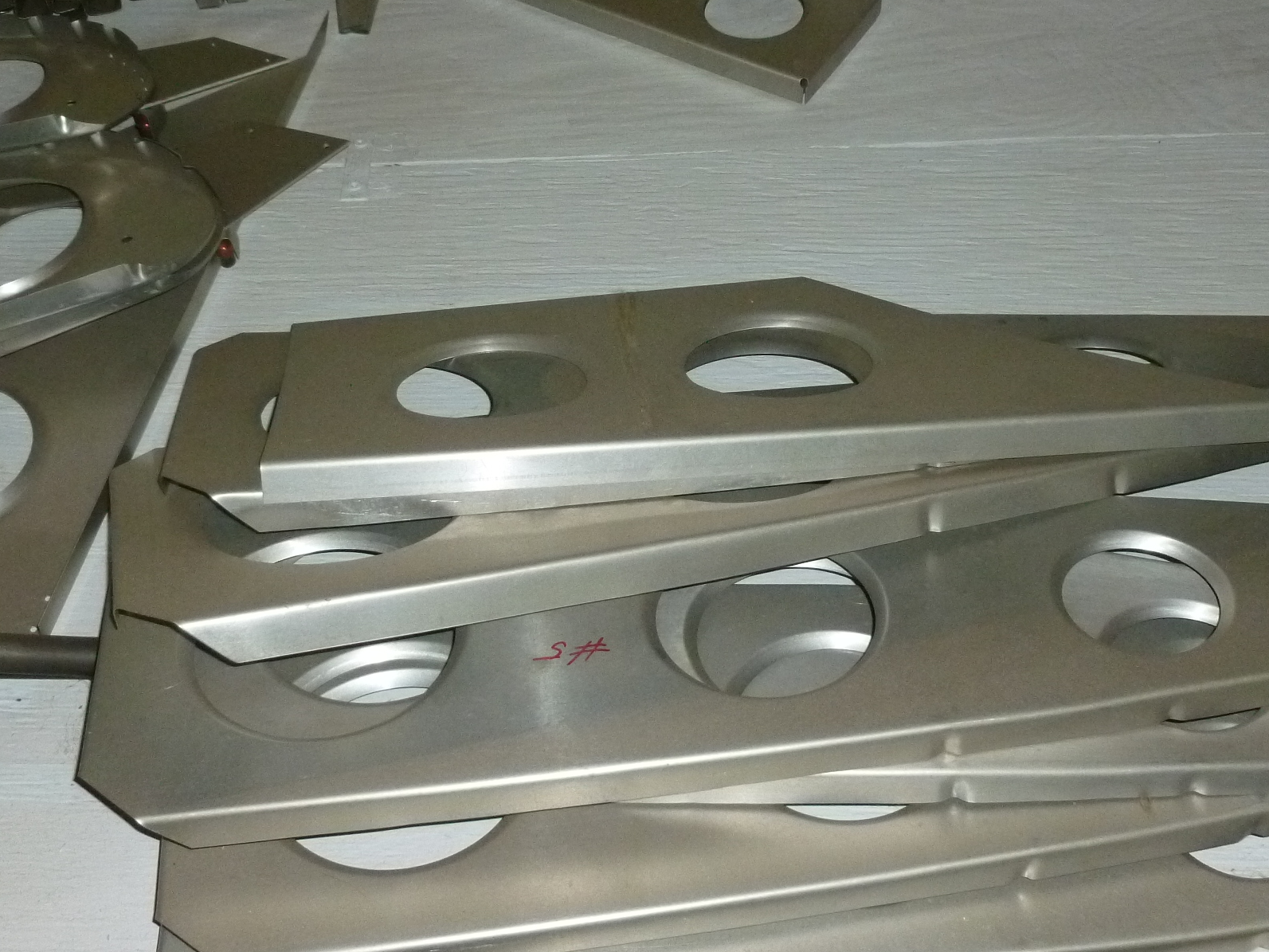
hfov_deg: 42.1
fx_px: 1650
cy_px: 373
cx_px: 601
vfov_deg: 32.1
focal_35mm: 45
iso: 320
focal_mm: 5
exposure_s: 1/60
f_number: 3.3
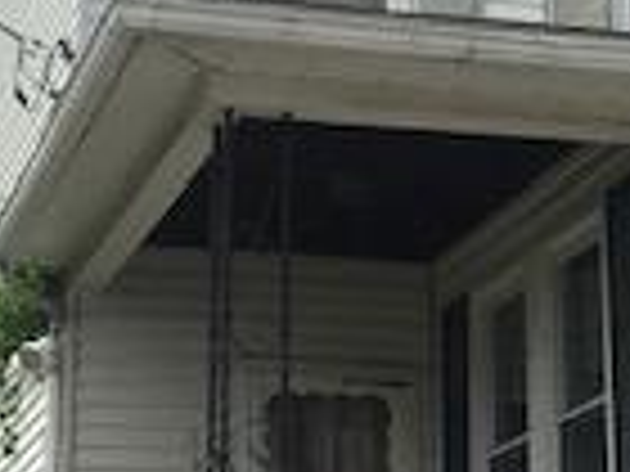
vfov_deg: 11.6
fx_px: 2330
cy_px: 184
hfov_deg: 15.2
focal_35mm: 128
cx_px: 558
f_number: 1.8
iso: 20
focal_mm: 3.99
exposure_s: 1/4367
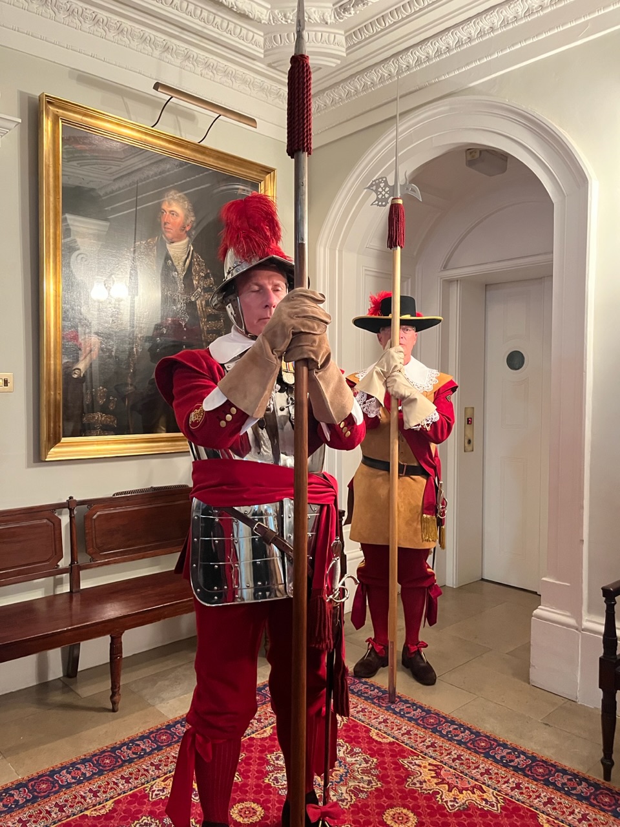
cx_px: 310
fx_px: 621
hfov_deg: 53.1
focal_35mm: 26
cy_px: 414
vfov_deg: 67.3
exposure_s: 1/33
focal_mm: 5.1
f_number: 1.6
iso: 500
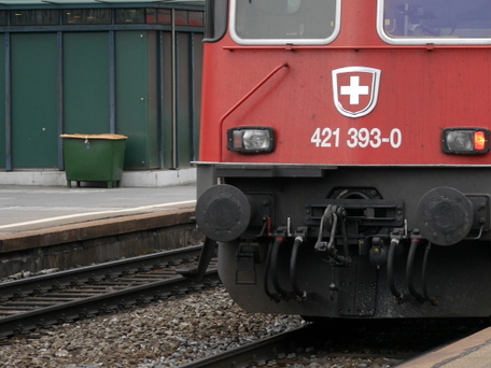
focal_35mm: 215
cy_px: 28
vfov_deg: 6.9
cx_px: 402
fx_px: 3050
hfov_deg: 9.2
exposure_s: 1/160
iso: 160
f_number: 4.2
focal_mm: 49
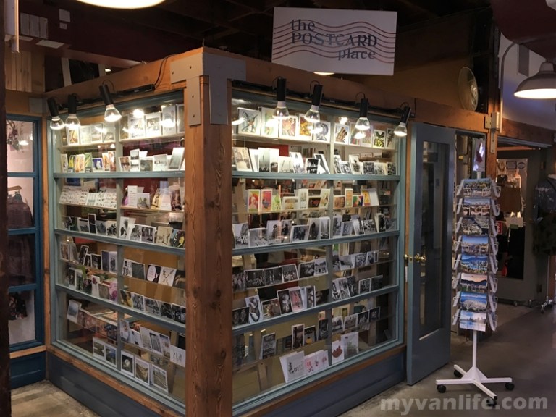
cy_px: 208
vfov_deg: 48.2
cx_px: 278
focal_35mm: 29
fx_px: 466
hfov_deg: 61.7
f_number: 2.2
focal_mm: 4.15
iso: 64
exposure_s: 1/30
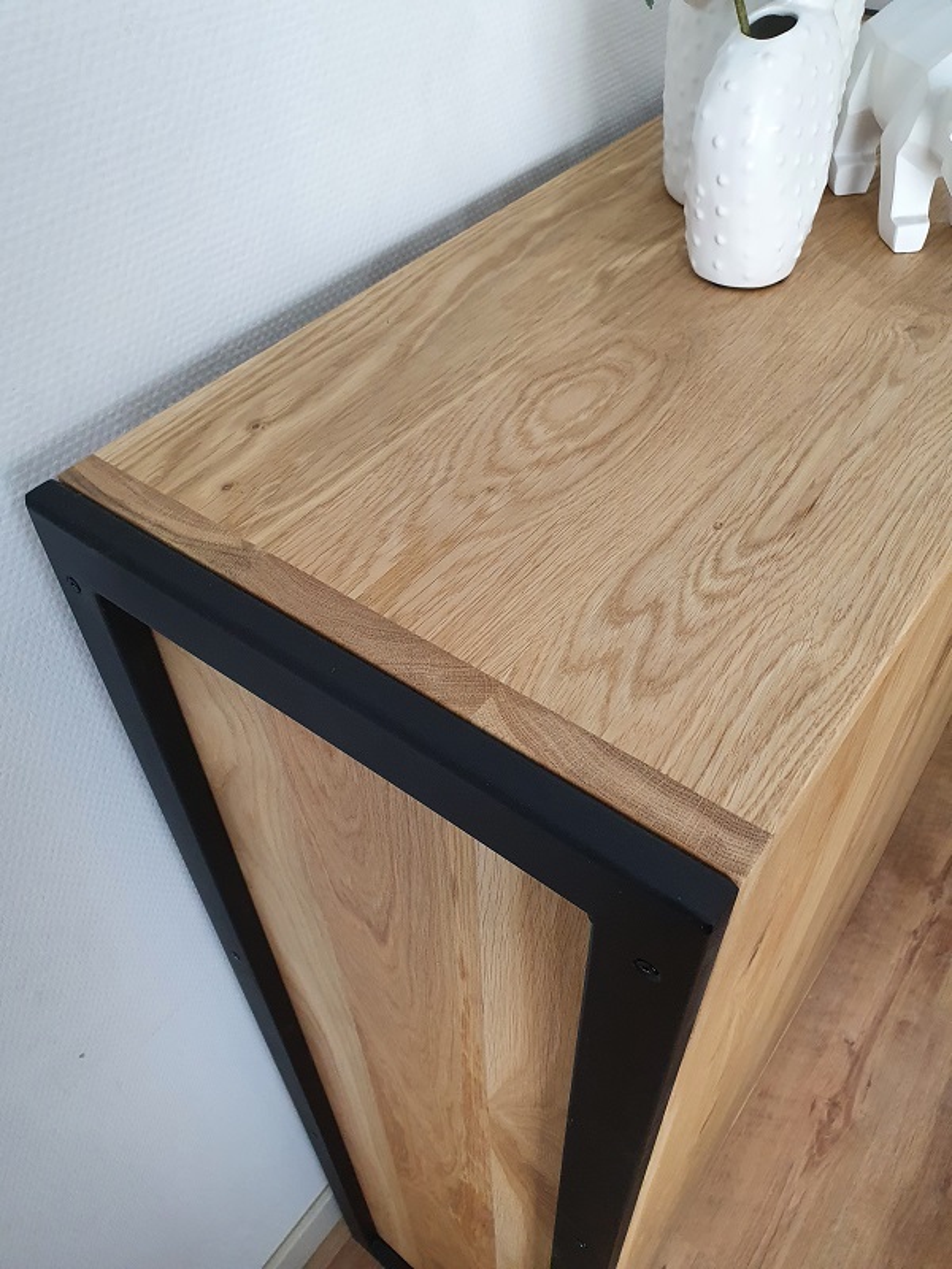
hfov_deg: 53.1
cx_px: 476
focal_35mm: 26
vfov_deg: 67.3
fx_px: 953
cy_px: 634
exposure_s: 1/50
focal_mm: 4.32
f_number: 2.4
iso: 250
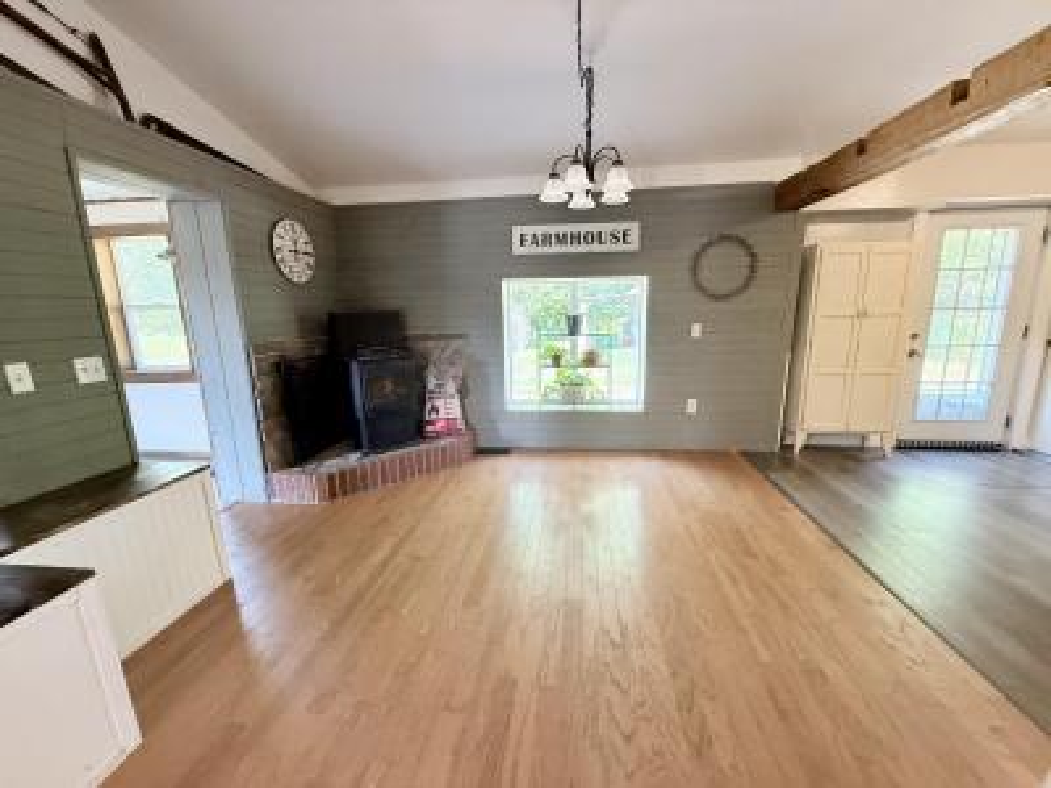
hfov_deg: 102.1
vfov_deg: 85.7
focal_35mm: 14
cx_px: 526
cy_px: 394
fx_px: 425
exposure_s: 1/87
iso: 320
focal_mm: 2.22
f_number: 2.2
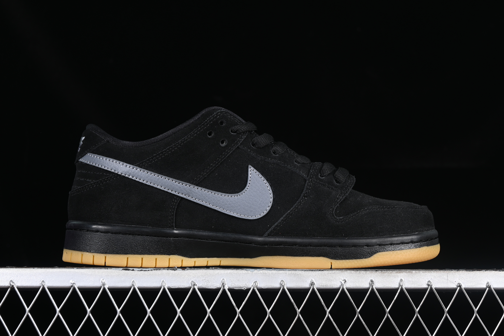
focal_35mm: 75
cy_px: 168
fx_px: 1050
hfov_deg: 27.0
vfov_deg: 18.2
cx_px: 252
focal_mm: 50
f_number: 6.3
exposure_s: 1/60
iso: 160
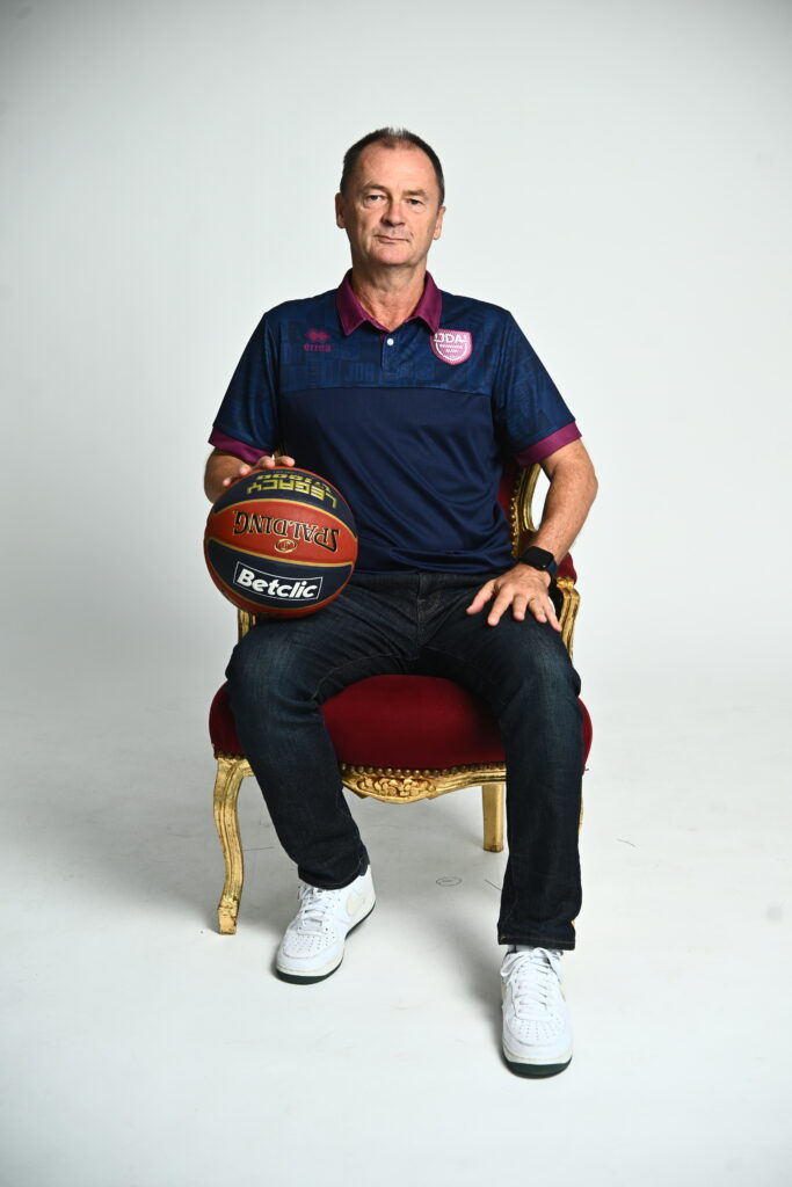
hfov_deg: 22.6
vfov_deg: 33.4
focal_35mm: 60
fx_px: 1979
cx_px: 396
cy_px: 594
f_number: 5
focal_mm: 60
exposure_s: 1/200
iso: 320
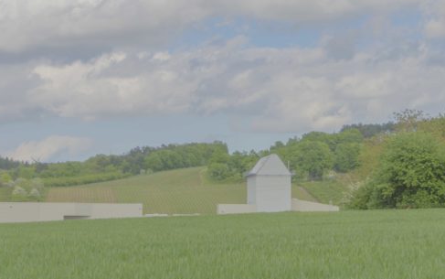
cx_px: 177
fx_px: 1380
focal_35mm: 114
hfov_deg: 18.3
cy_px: 127
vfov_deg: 11.5
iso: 100
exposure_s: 1/200
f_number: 7.1
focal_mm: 55
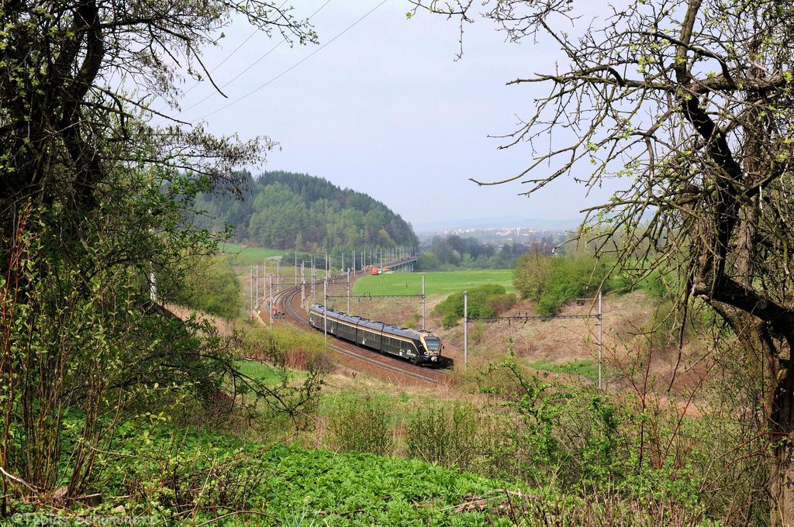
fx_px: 1388
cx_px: 397
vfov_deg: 21.5
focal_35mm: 63
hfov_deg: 31.9
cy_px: 264
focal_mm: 42
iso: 250
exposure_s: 1/640
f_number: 9
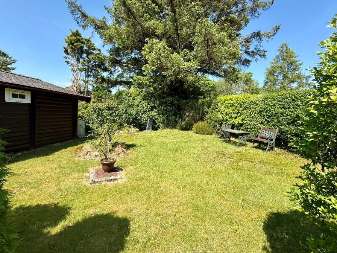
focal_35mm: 16
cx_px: 170
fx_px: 156
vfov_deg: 78.1
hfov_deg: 94.5
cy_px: 125
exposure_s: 1/955
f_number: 2.2
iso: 50
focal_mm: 2.22
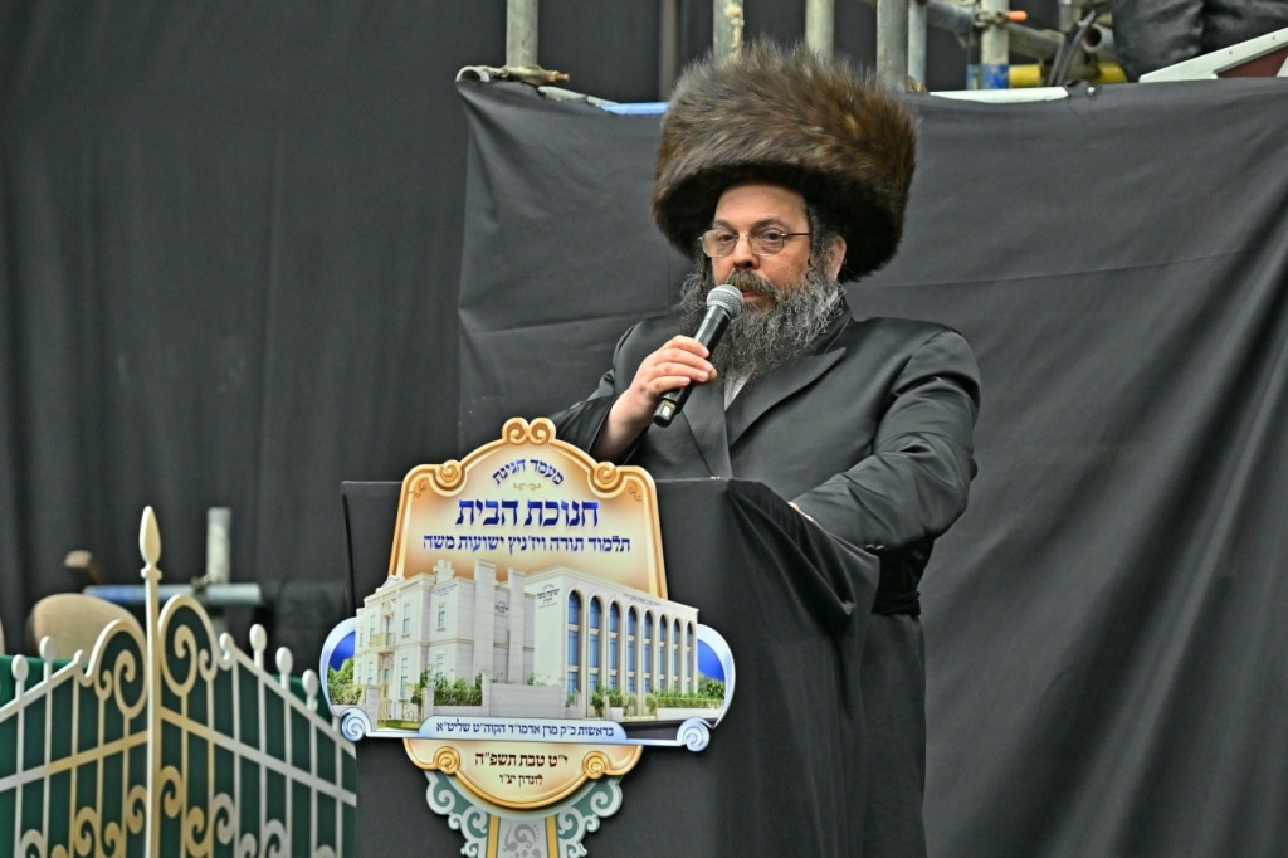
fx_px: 6438
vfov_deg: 7.6
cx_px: 644
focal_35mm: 180
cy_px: 429
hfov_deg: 11.4
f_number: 4
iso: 500
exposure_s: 1/320
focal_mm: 120
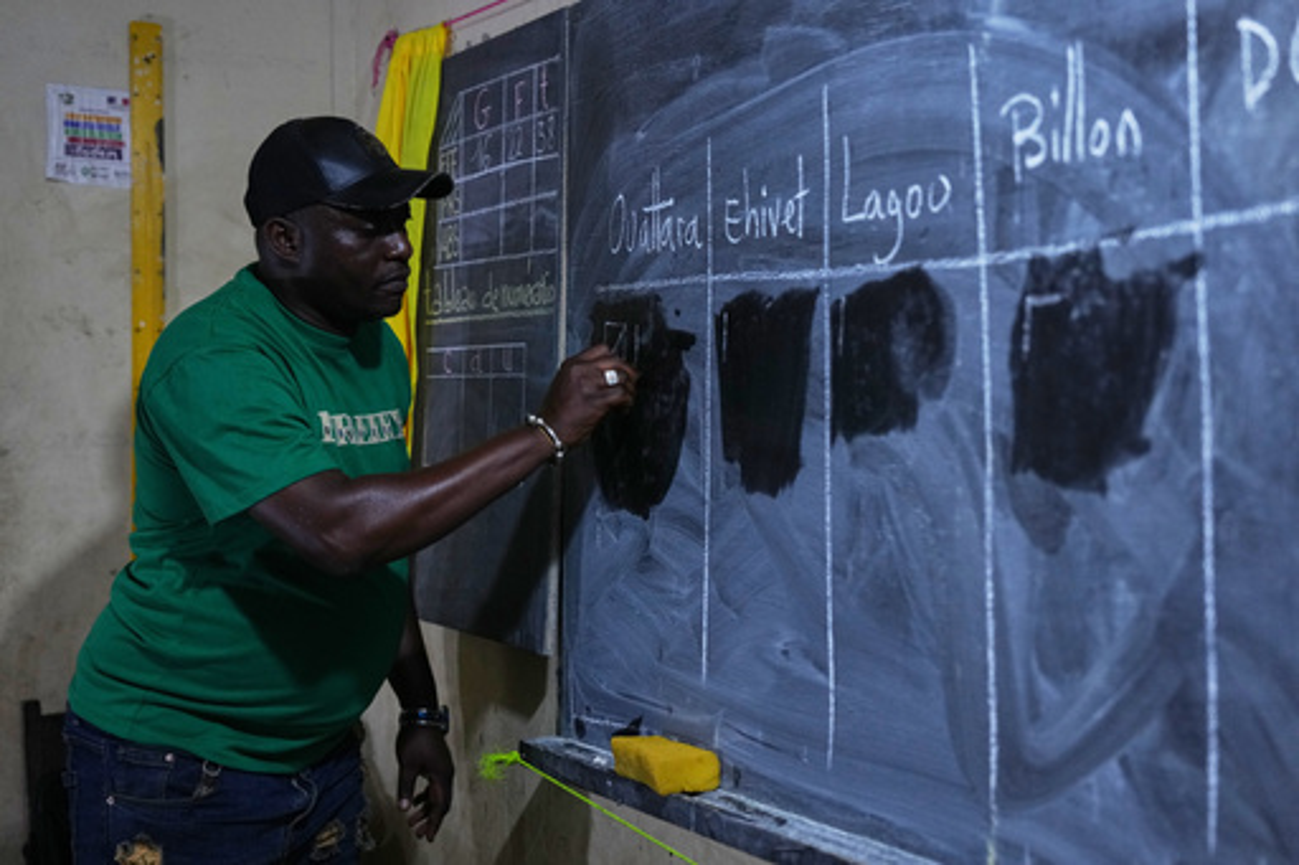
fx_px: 2020
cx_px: 650
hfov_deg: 35.7
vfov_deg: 24.2
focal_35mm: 56
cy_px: 432
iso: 2000
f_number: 2.8
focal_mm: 56
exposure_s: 1/100
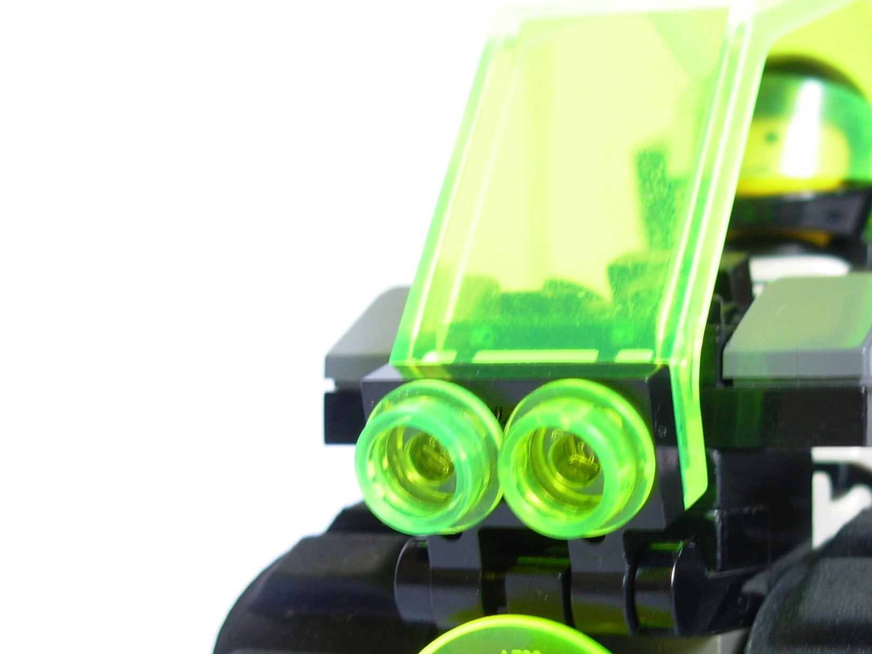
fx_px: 2494
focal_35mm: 99
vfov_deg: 14.9
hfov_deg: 19.6
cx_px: 691
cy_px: 481
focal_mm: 9.5
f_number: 3.3
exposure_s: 1/10.7
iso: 50
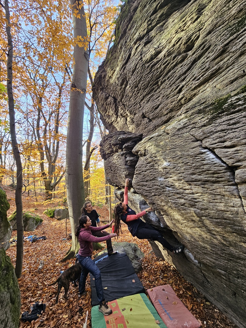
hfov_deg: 89.9
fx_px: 123
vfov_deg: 106.2
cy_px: 164
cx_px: 123
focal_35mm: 13
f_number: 2.2
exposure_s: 1/50
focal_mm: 2.2
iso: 64
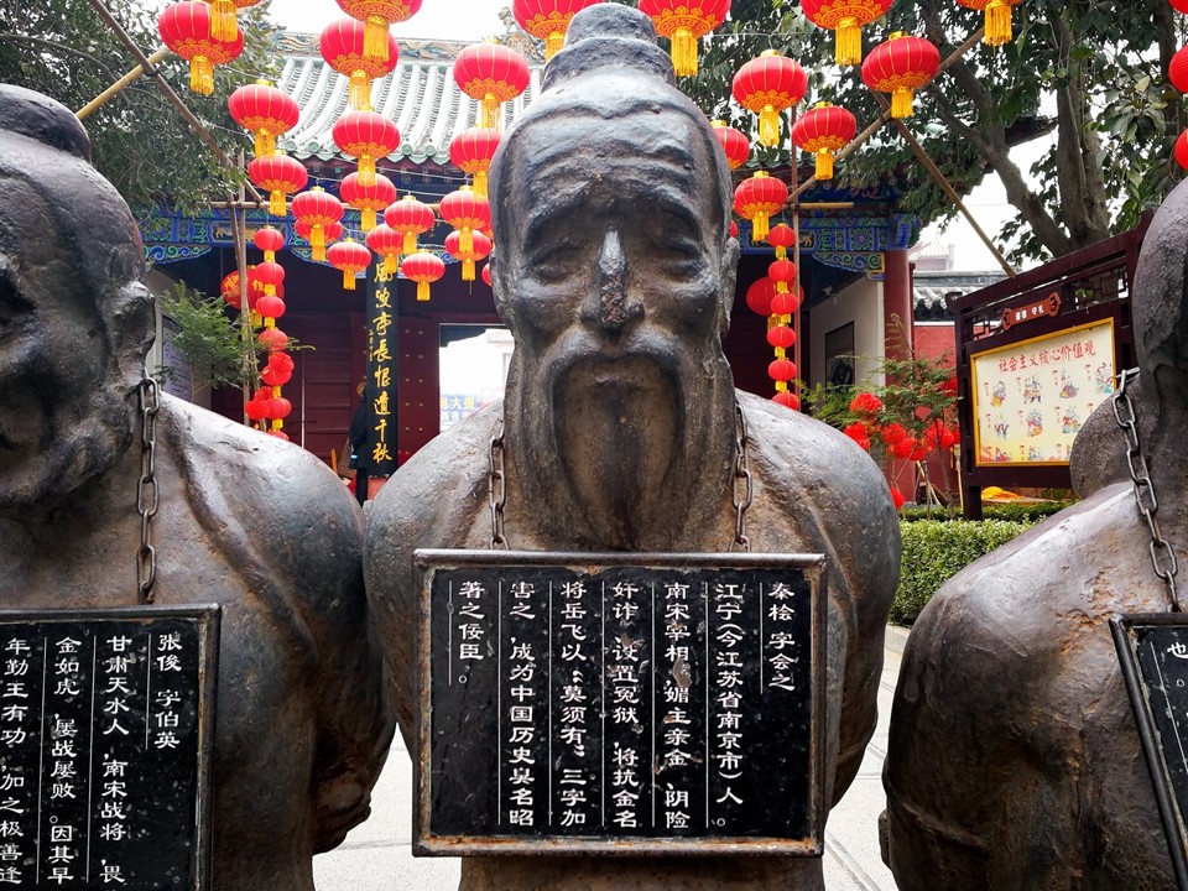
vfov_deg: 51.4
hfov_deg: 65.3
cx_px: 594
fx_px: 927
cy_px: 446
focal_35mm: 27
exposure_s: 1/50
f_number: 2.2
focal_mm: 3.95
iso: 64
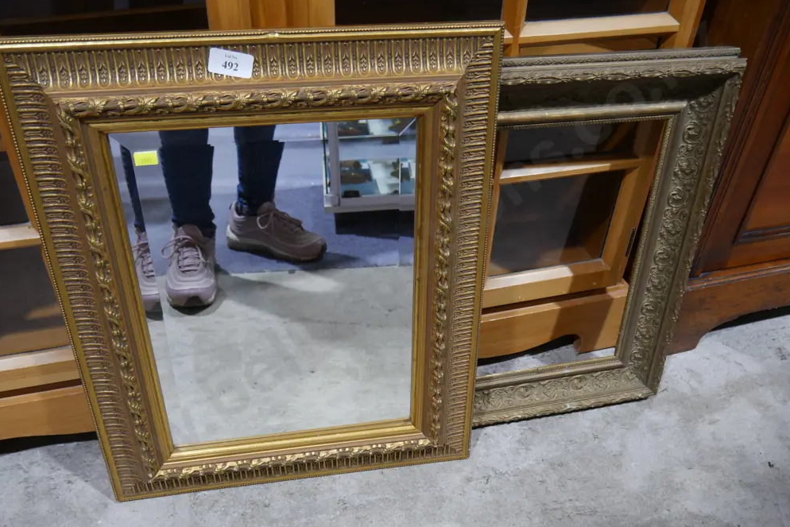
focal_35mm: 30
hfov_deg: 61.9
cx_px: 389
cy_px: 278
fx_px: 658
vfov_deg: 43.6
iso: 320
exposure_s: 1/60
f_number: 3.5
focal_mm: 14
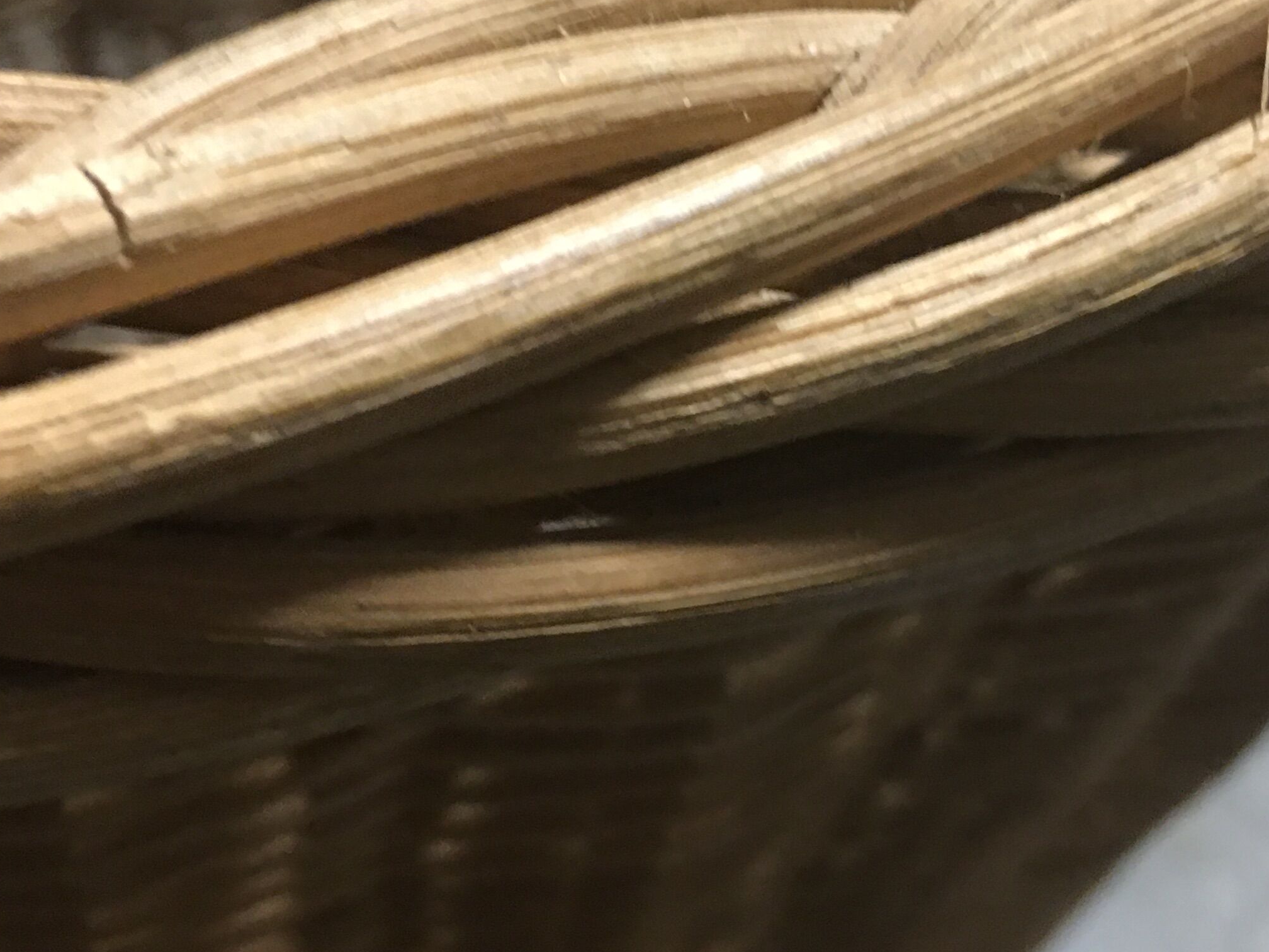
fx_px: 2126
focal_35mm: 58
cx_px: 837
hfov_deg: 33.0
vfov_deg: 25.2
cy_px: 473
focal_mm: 4.15
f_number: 2.2
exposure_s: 1/4
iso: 100
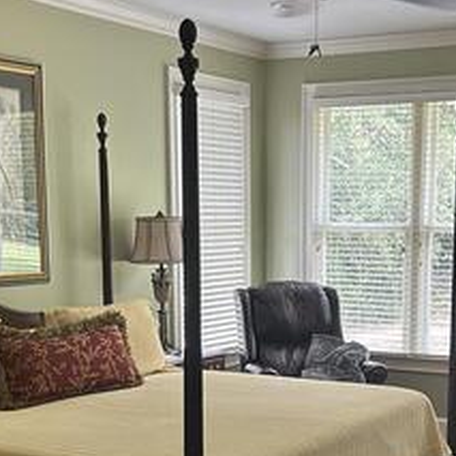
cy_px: 409
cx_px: 319
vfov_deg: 24.3
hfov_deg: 24.8
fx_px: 1028
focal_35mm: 69
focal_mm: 5.7
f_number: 1.5
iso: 125
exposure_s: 1/98
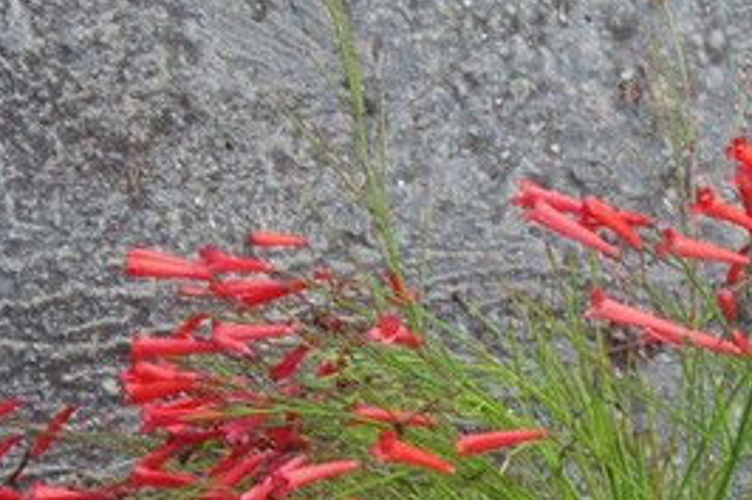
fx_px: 3090
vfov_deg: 9.1
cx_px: 537
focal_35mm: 148
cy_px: 616
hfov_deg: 13.8
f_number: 4
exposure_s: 1/50
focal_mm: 11.7
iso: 64
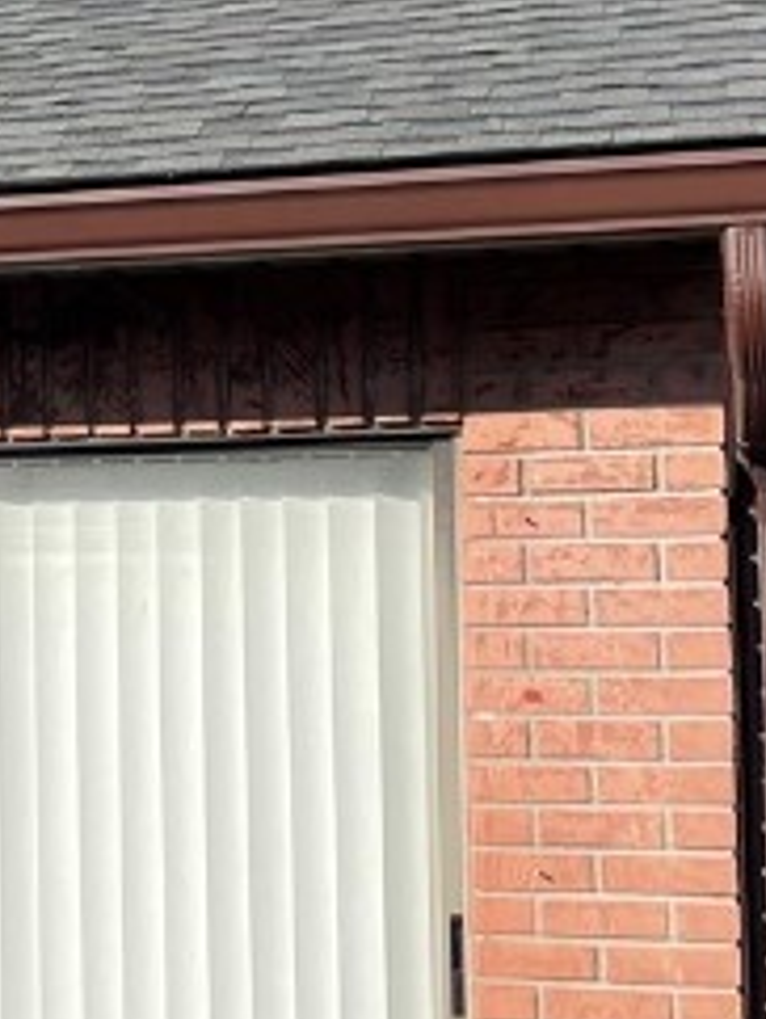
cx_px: -863
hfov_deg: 11.8
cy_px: 514
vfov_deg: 17.9
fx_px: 3240
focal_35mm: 110
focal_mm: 4.2
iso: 32
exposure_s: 1/3401
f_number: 1.6
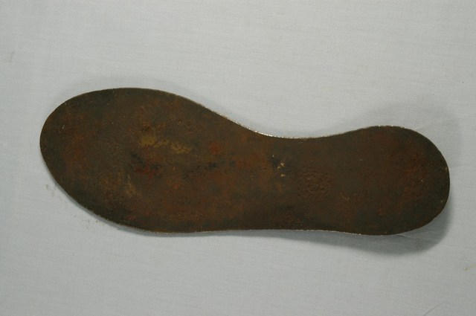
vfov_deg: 22.6
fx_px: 792
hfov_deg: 33.4
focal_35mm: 60
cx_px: 238
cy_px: 158
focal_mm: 40
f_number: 10
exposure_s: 1/4
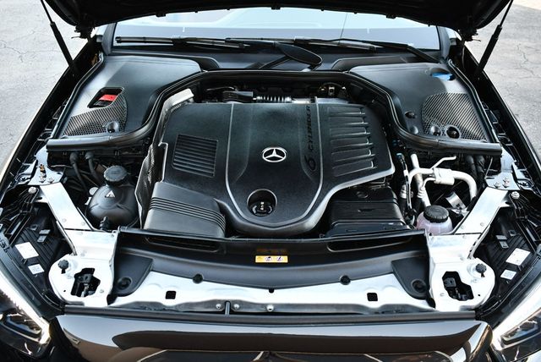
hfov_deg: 53.1
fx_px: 541
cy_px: 181
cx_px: 270
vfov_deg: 36.9
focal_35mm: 36
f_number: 3.5
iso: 720
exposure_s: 1/250
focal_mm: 18
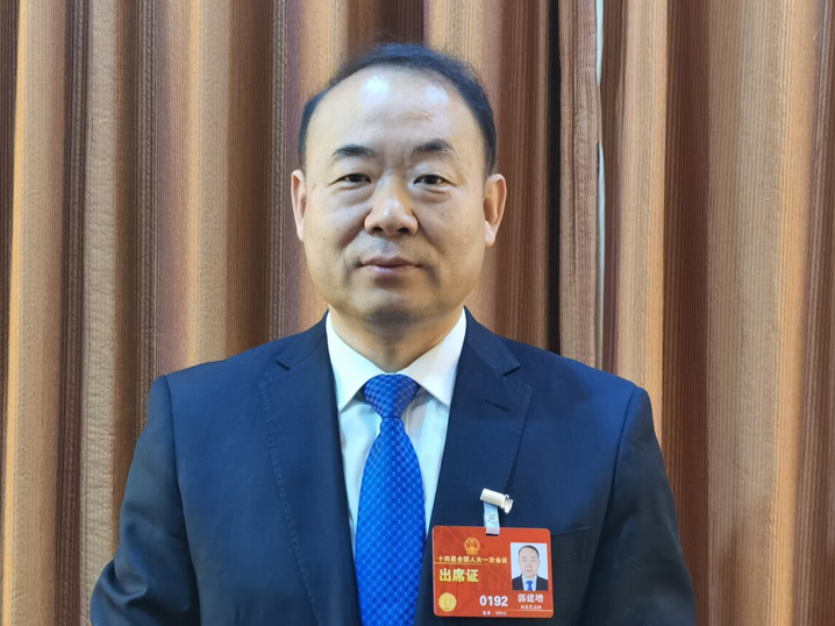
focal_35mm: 68
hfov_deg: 28.6
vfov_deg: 21.6
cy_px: 315
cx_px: 379
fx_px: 1640
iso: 500
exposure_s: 1/33.3
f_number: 1.6
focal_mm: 5.56
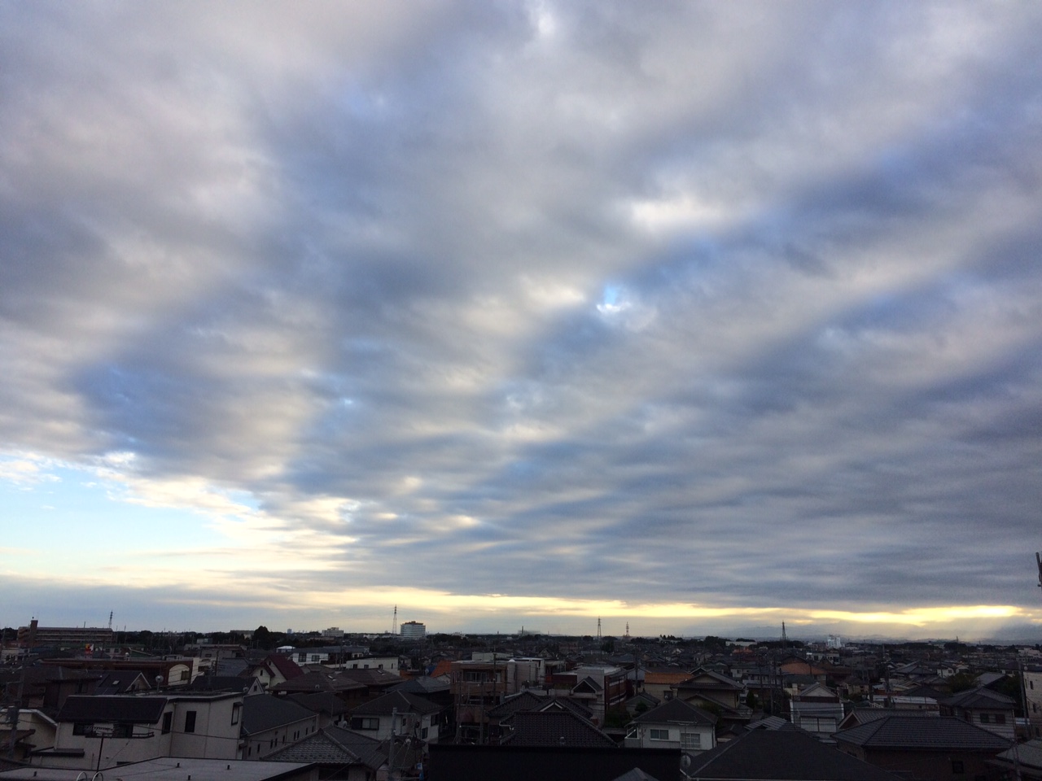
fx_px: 873
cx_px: 521
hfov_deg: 61.7
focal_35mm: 29
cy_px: 390
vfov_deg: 48.2
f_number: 2.2
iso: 32
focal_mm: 4.15
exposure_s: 1/684
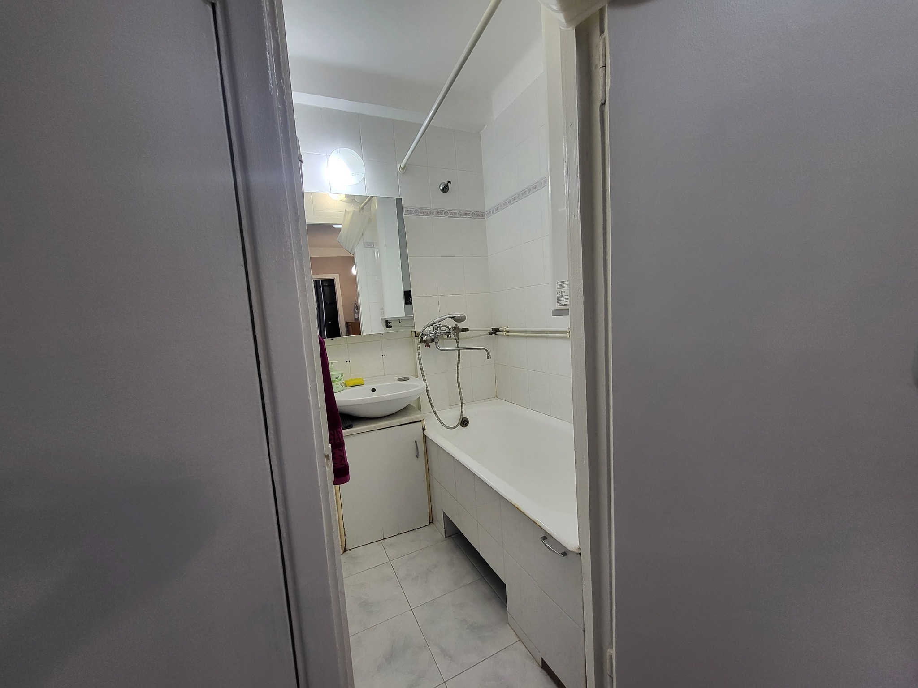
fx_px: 345
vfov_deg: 89.9
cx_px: 459
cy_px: 344
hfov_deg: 106.2
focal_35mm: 13
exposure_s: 1/50
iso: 125
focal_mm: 1.74
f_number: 2.2
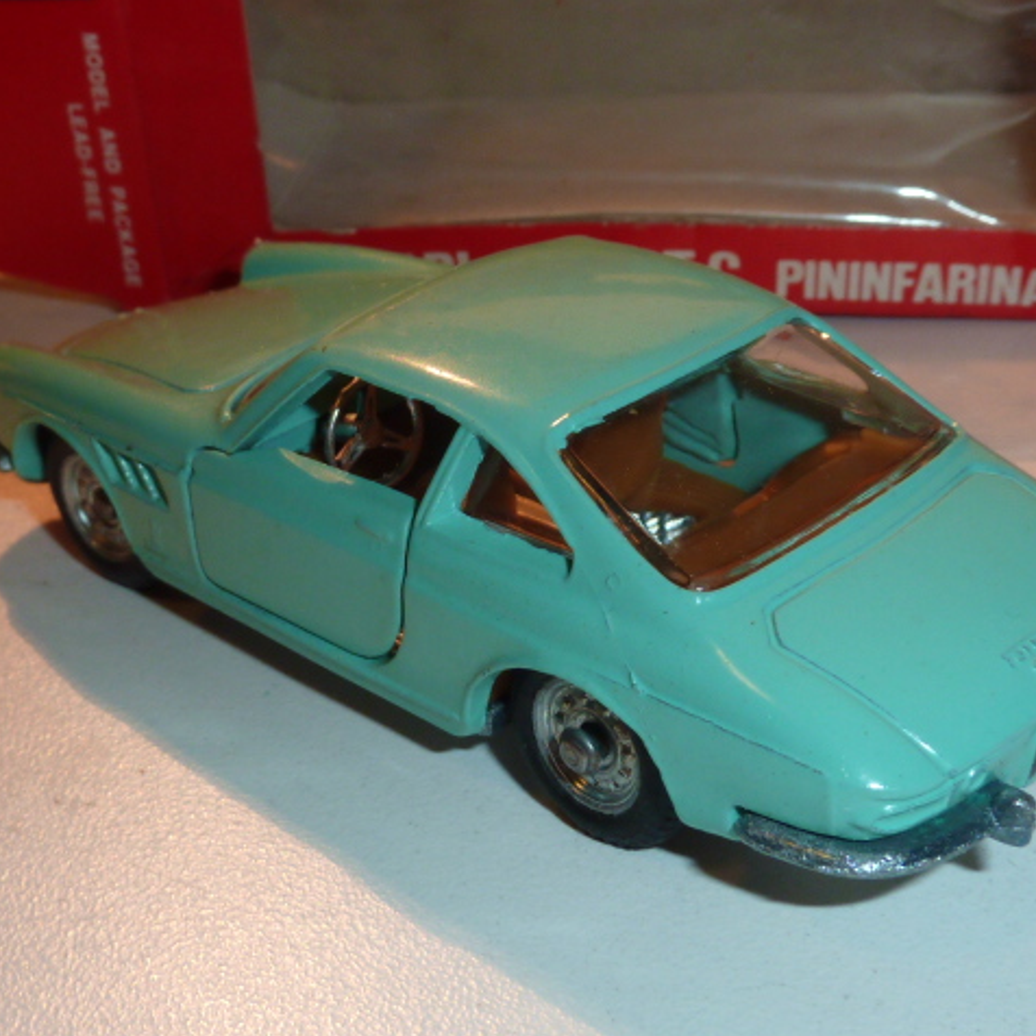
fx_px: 1930
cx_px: 514
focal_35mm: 57
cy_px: 516
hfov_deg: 30.0
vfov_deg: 30.0
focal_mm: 4.4
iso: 100
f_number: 4
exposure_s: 1/30
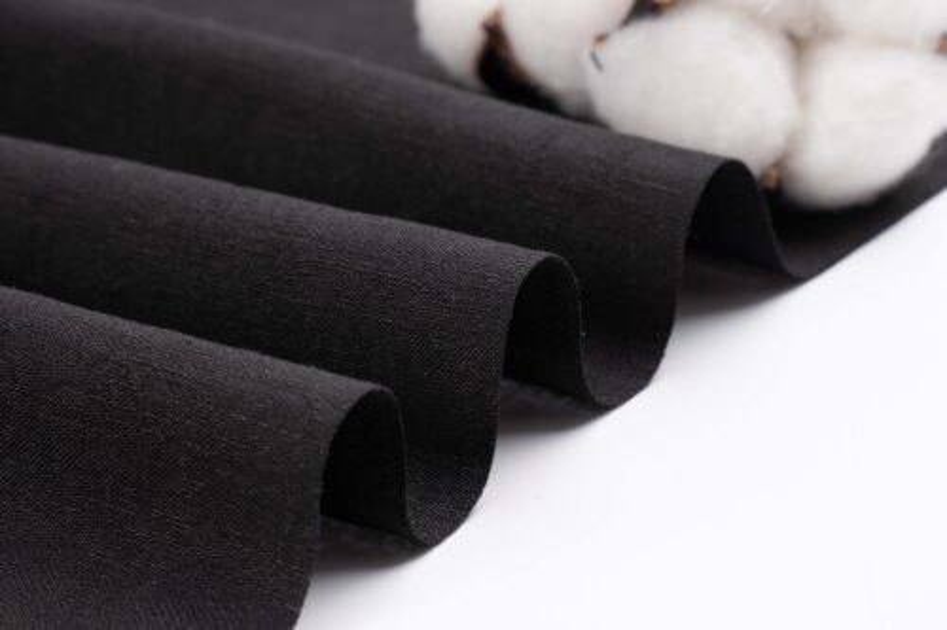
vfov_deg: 12.2
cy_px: 315
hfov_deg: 18.3
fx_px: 2945
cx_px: 474
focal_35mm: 112
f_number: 13
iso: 100
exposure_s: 1/125
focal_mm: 75
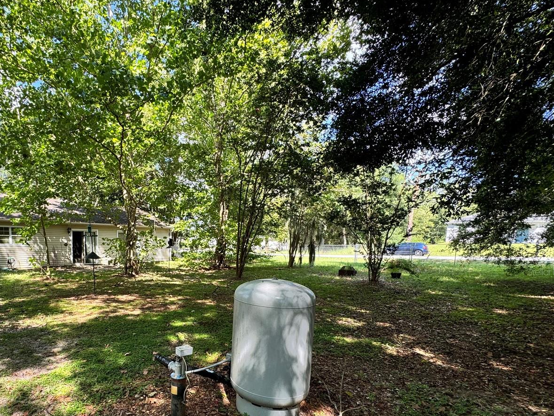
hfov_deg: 82.4
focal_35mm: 19
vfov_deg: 67.1
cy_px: 272
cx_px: 195
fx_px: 304
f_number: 2.2
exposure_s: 1/174
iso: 40
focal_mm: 2.22
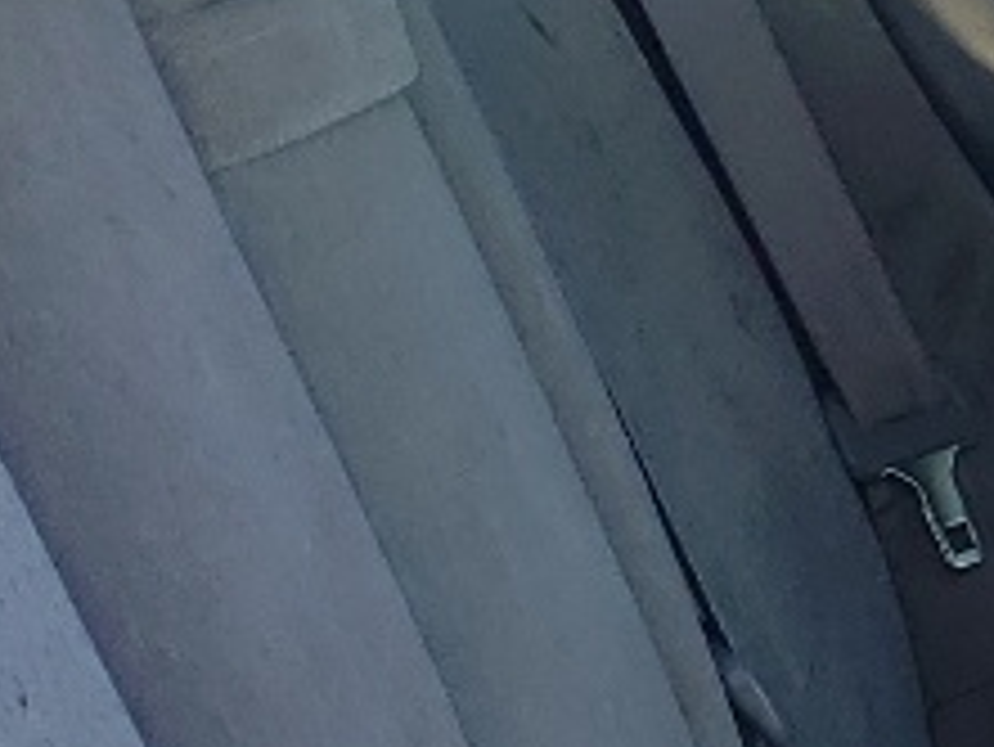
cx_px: 1669
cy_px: 634
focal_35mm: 188
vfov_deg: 7.9
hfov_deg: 10.0
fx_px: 5401
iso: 50
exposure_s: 1/370
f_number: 1.5
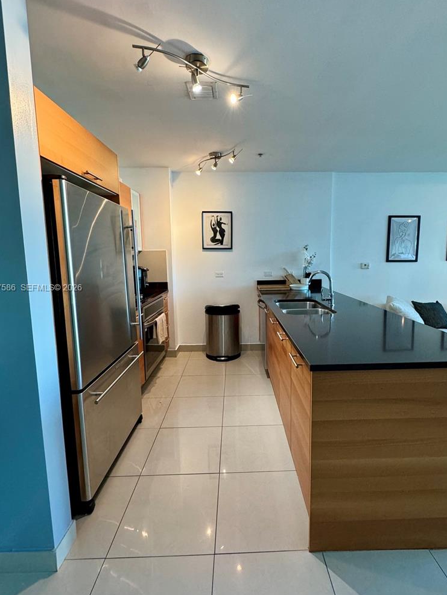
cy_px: 288
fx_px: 293
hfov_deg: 74.6
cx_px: 242
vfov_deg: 91.0
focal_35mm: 17
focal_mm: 2.22
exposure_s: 1/120
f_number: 2.2
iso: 250
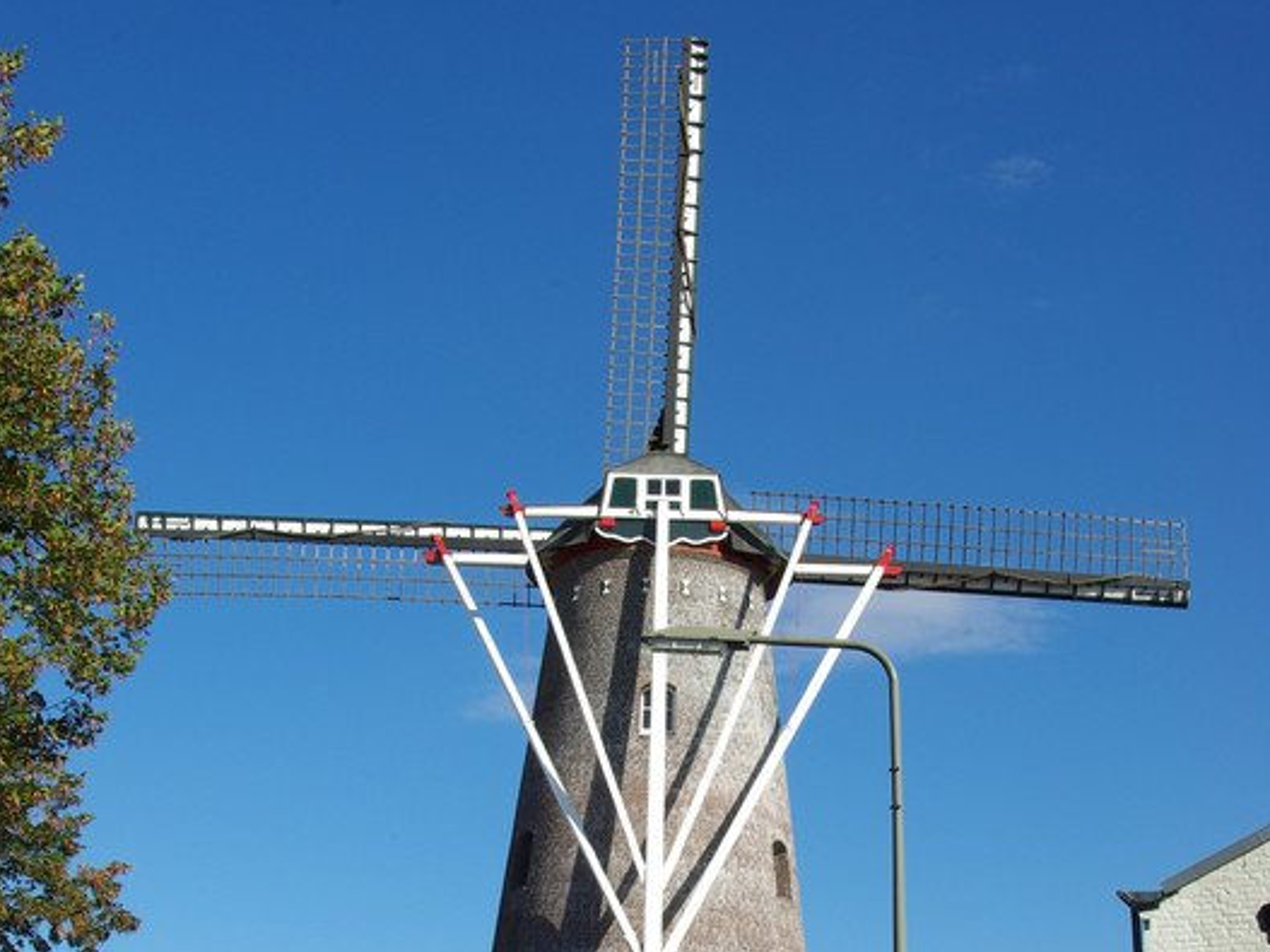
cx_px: 627
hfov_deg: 33.8
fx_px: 2091
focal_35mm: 57
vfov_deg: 25.1
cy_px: 805
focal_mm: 26
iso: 100
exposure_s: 1/45
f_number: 16
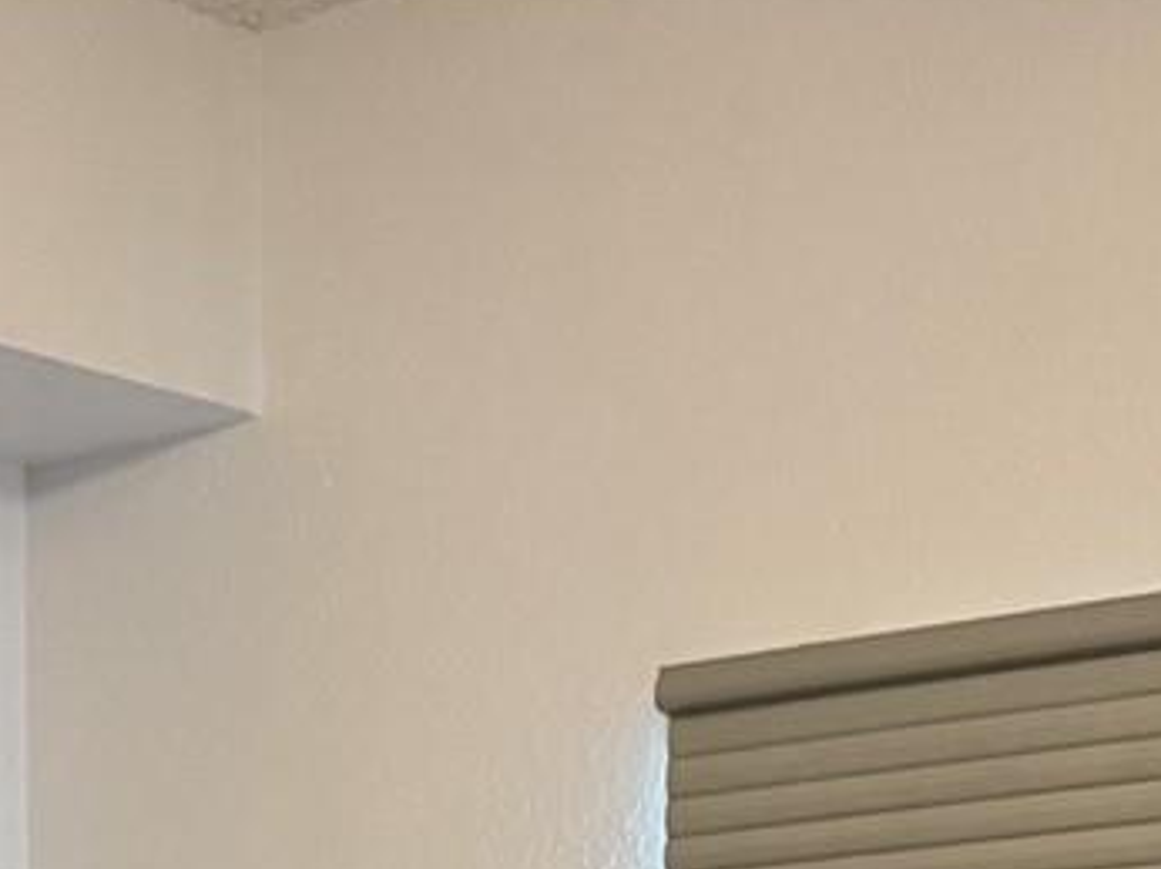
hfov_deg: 17.3
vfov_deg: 11.4
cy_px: 1990
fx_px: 3720
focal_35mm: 111
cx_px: -34
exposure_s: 1/60
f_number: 1.78
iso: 640
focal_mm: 6.76
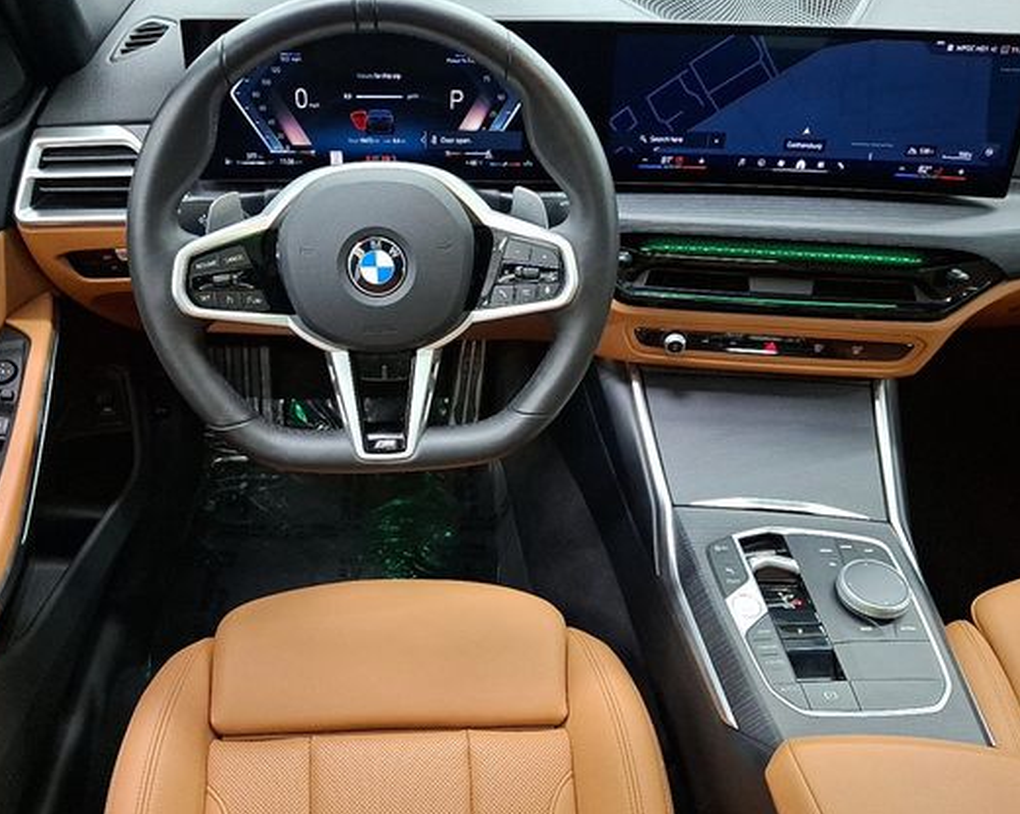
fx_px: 905
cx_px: 444
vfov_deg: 48.5
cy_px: 411
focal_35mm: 30
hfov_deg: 58.6
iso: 298
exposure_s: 1/30
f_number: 1.8
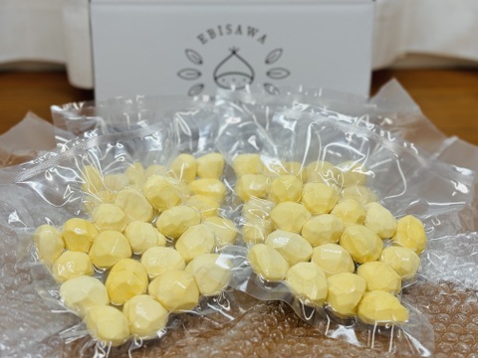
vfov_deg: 28.0
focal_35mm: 52
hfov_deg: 36.8
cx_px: 239
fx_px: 718
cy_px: 179
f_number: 1.6
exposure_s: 1/139
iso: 25
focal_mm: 5.96
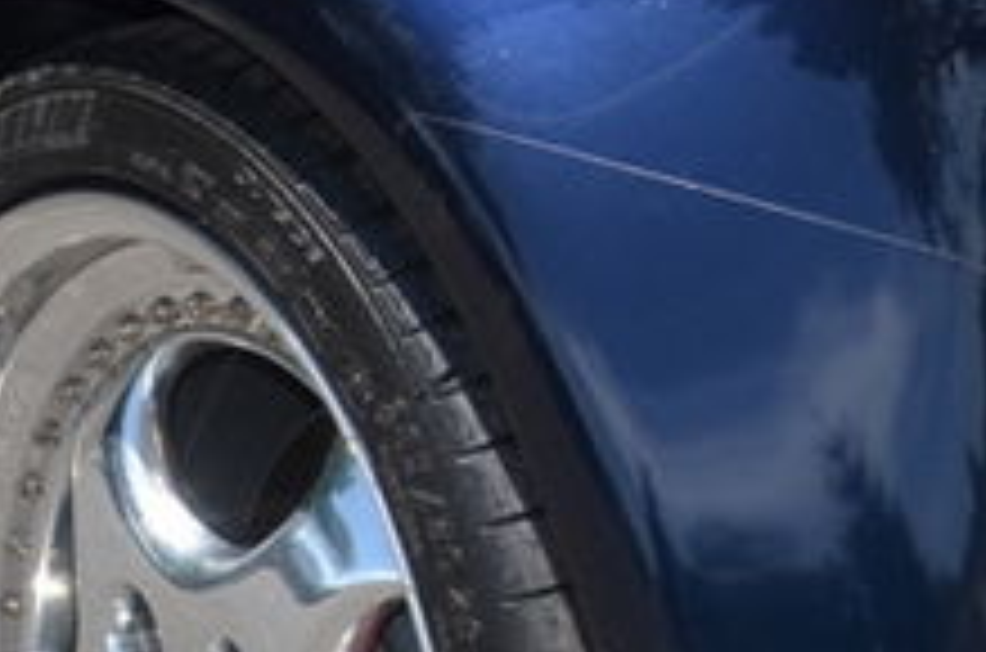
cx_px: 1495
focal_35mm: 154
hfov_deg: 12.7
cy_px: 94
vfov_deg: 8.8
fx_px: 4209
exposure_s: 1/200
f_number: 7.1
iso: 100
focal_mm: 22
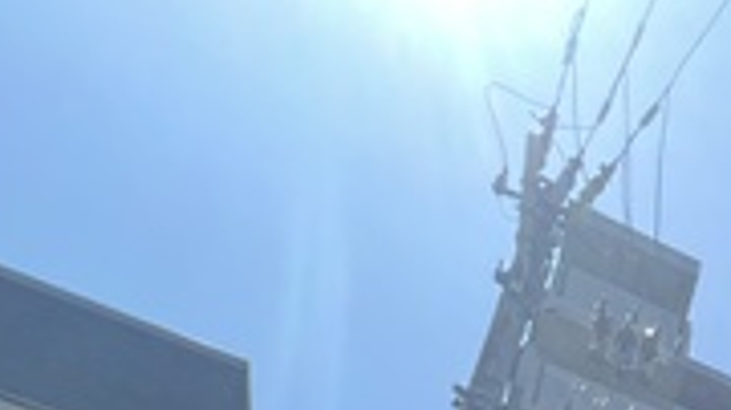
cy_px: 1033
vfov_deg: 13.8
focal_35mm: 55
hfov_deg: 29.2
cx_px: 991
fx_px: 1065
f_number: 1.8
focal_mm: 1.57
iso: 32
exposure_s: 1/797
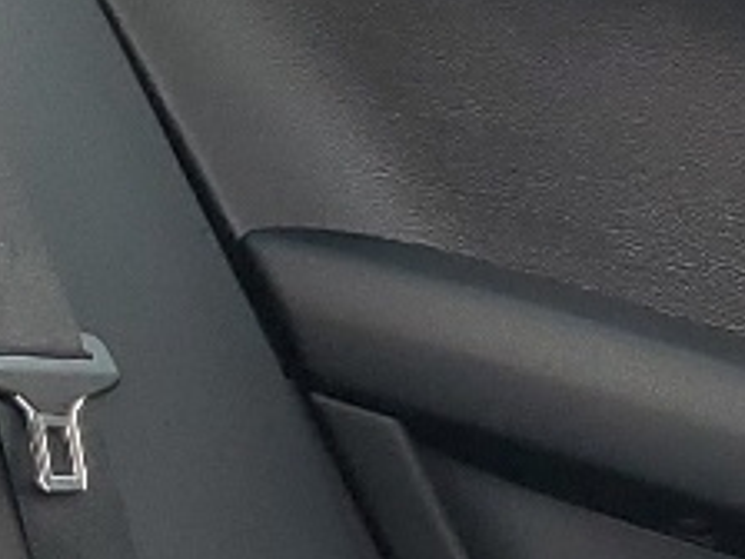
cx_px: 1457
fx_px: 4003
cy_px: 482
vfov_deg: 8.0
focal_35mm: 186
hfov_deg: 9.9
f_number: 1.5
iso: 73
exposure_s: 1/120
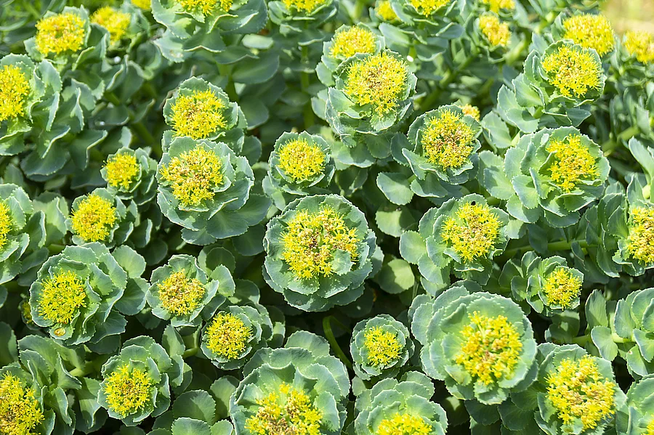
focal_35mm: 82
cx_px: 327
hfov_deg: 24.6
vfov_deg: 16.5
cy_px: 218
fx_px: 1498
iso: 200
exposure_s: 1/125
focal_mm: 55
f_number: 7.1
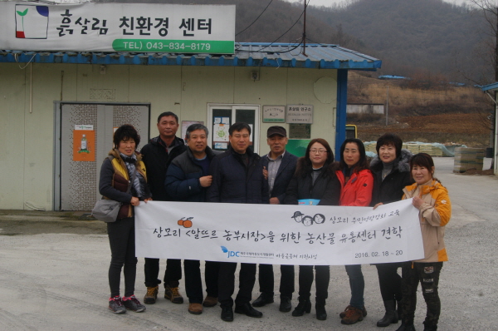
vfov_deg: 31.8
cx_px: 249
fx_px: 580
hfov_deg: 46.5
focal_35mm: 42
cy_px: 166
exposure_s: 1/250
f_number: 8
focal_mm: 28
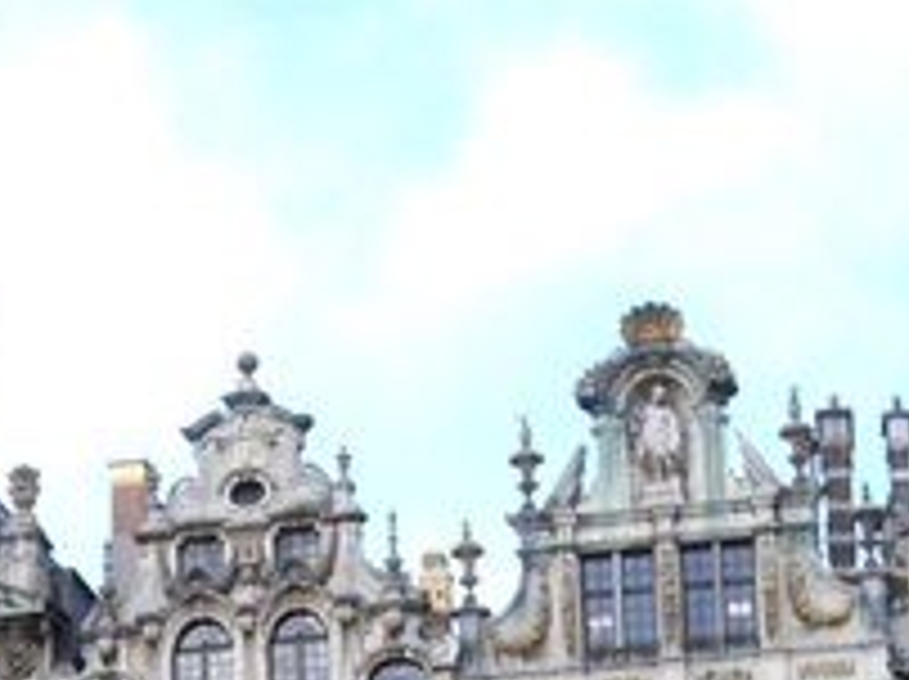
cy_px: 1009
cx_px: 202
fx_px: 2964
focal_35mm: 113
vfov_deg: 12.5
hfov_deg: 17.3
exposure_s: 1/250
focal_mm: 7.9
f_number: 2.8
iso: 64
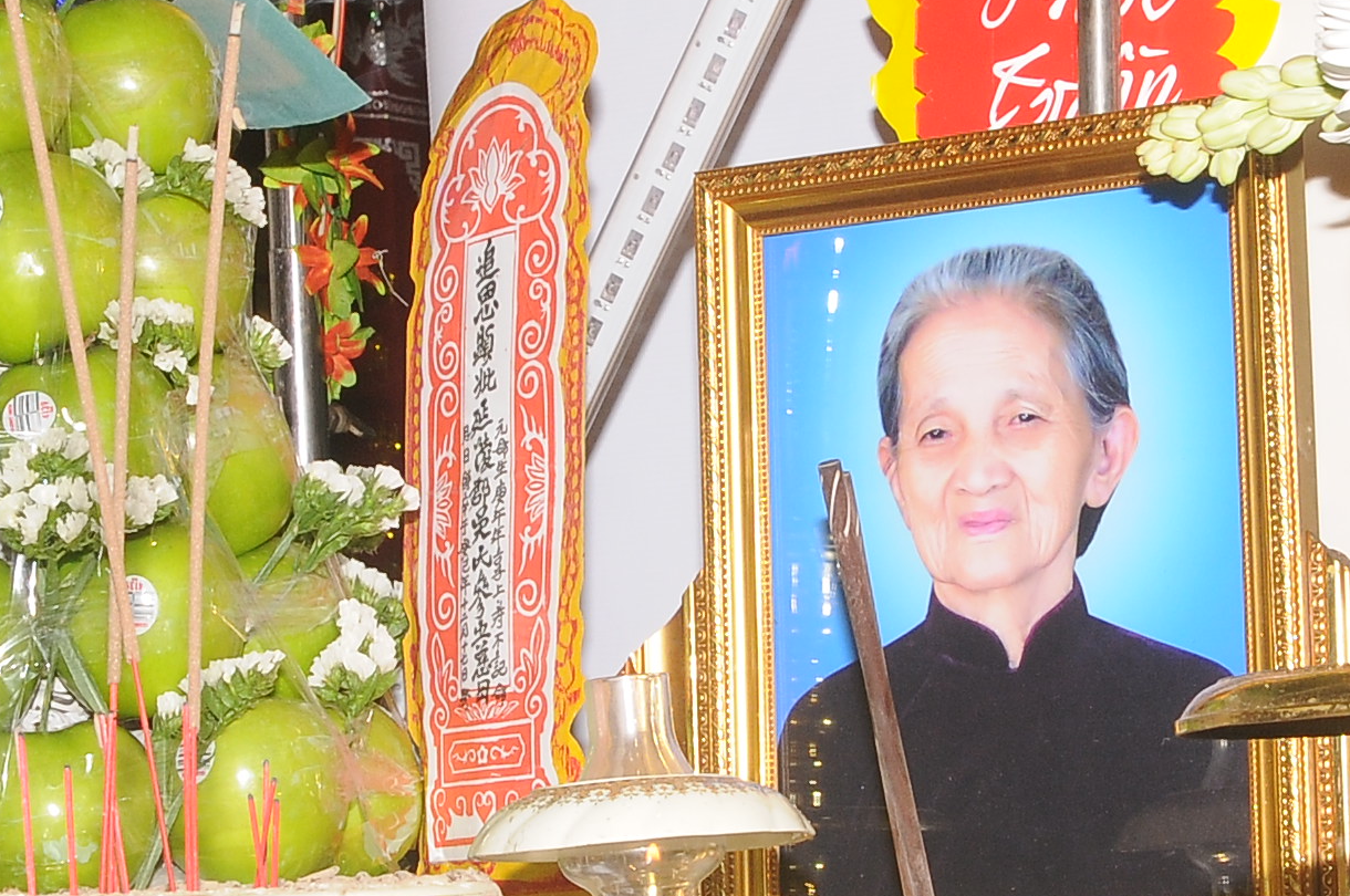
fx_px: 4344
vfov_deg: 11.8
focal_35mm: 116
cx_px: 610
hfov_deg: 17.7
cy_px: 426
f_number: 10
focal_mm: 22
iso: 250
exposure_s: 1/125
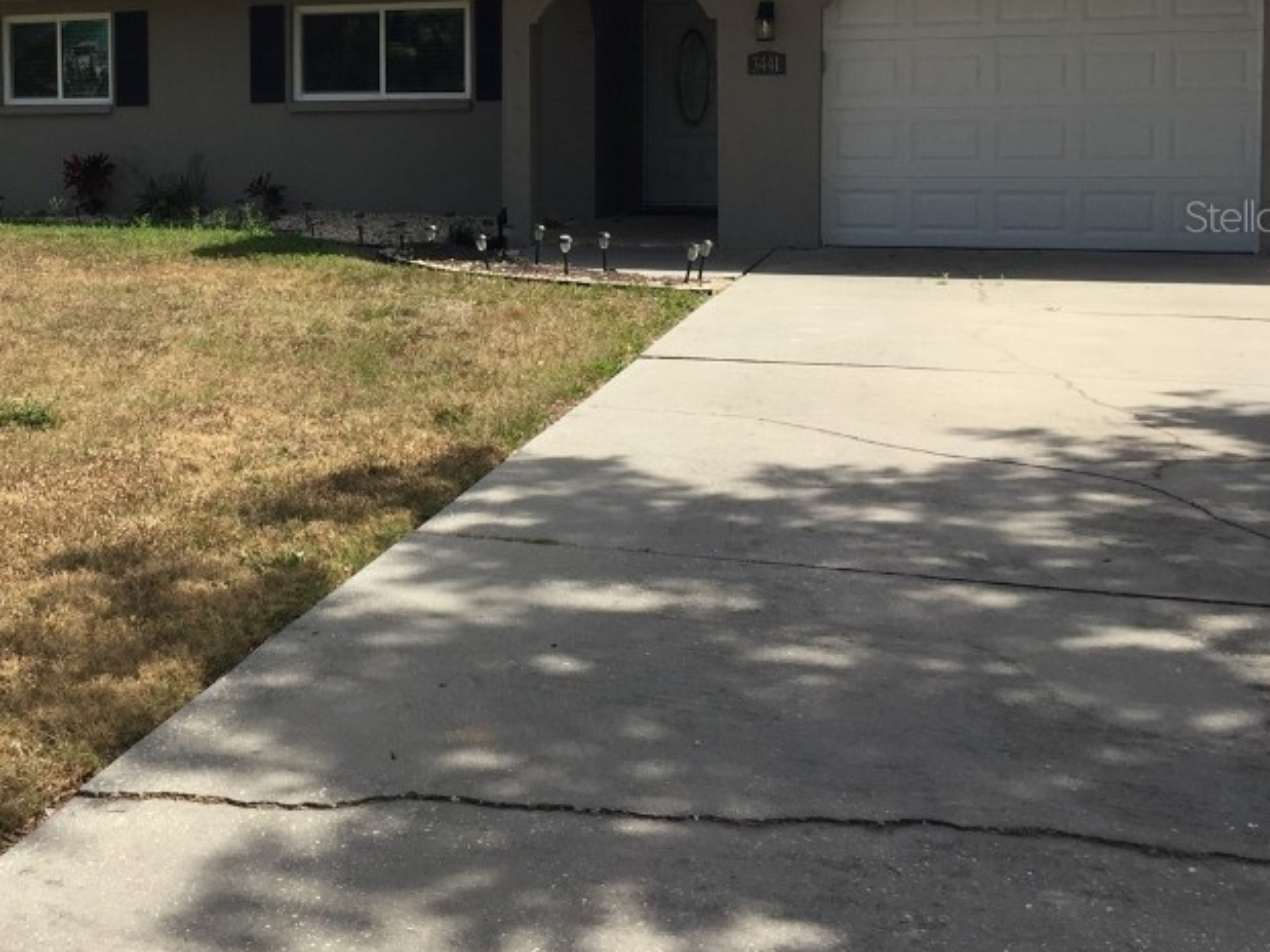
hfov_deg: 38.7
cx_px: 328
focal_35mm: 48
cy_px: 215
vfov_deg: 29.7
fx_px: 1761
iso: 32
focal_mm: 4.15
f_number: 2.2
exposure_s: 1/1980
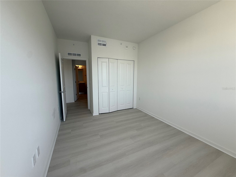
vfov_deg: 85.7
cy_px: 88
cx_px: 118
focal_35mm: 14
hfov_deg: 102.1
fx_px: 95
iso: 50
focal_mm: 2.22
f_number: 2.2
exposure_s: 1/162
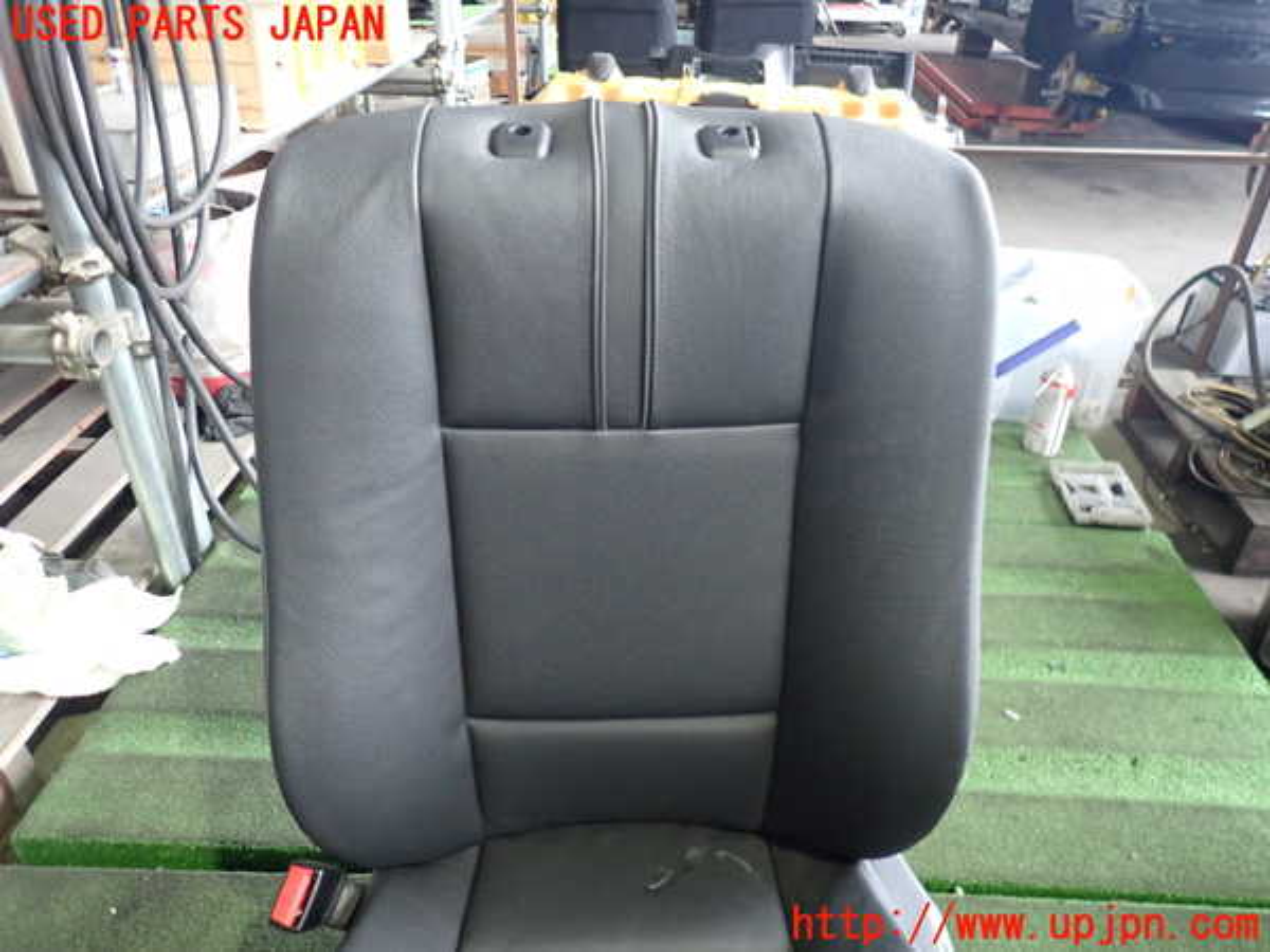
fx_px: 917
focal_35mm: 25
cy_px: 476
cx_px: 635
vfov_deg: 54.9
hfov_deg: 69.4
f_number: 2
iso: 500
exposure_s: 1/40
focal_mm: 4.5
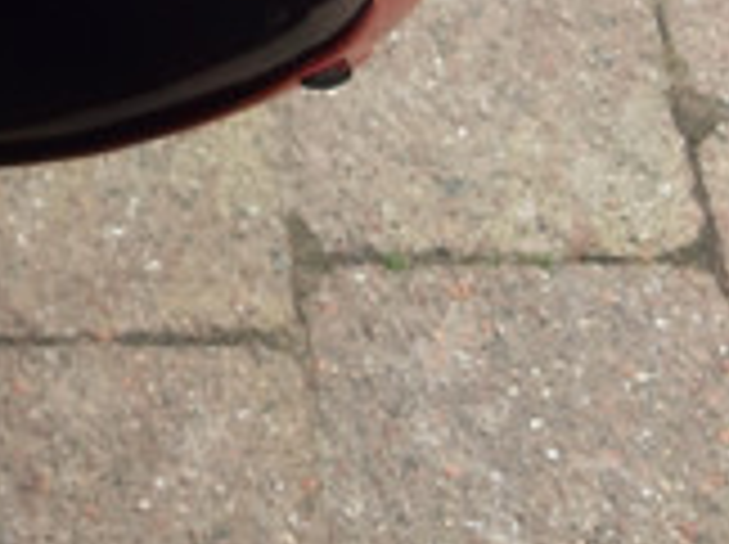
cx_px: -394
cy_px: -917
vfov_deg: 7.6
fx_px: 3743
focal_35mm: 178
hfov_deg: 10.7
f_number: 1.7
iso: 40
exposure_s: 1/236
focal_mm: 3.93
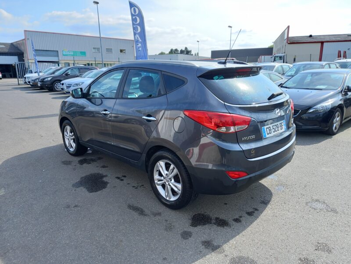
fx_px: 253
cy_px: 132
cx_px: 176
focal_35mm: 25
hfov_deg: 69.4
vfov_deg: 54.9
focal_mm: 4.6
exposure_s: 1/206
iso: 25
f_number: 2
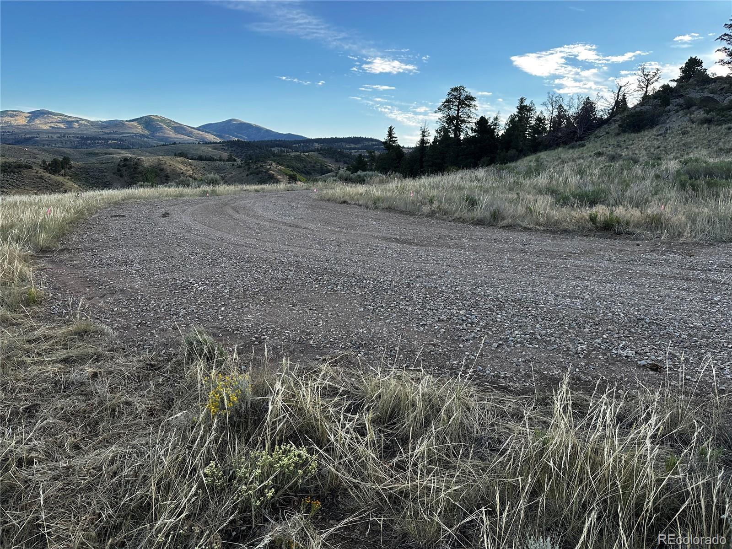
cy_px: 274
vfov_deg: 56.8
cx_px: 366
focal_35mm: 24
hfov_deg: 71.6
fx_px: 508
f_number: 1.78
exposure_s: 1/803
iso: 80
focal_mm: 6.86
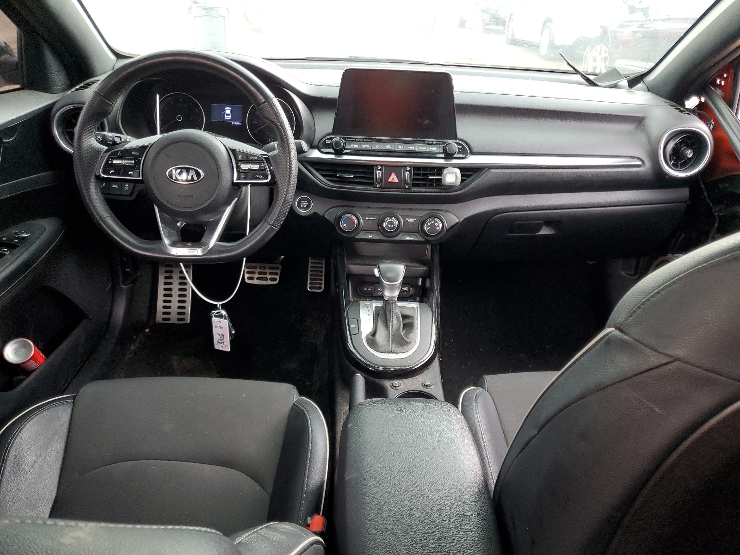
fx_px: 556
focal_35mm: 26
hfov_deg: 67.3
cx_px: 370
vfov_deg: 53.1
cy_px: 278
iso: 180
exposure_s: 1/60.2
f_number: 1.5
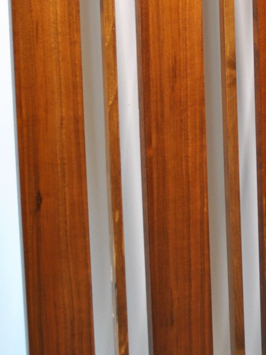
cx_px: 304
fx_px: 1199
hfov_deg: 12.4
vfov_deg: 16.7
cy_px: 81
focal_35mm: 117
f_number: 4
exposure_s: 1/25
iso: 200
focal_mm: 20
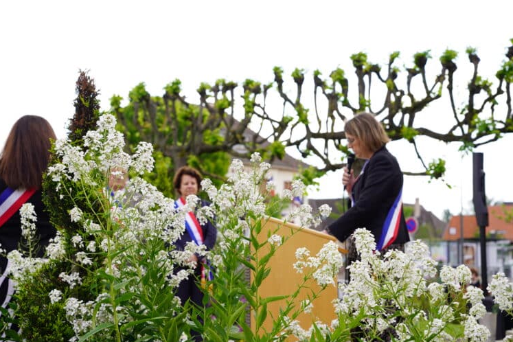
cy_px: 174
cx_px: 261
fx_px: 1026
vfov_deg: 18.9
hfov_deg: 28.1
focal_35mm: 72
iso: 100
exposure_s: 1/125
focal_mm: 70
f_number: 5.6
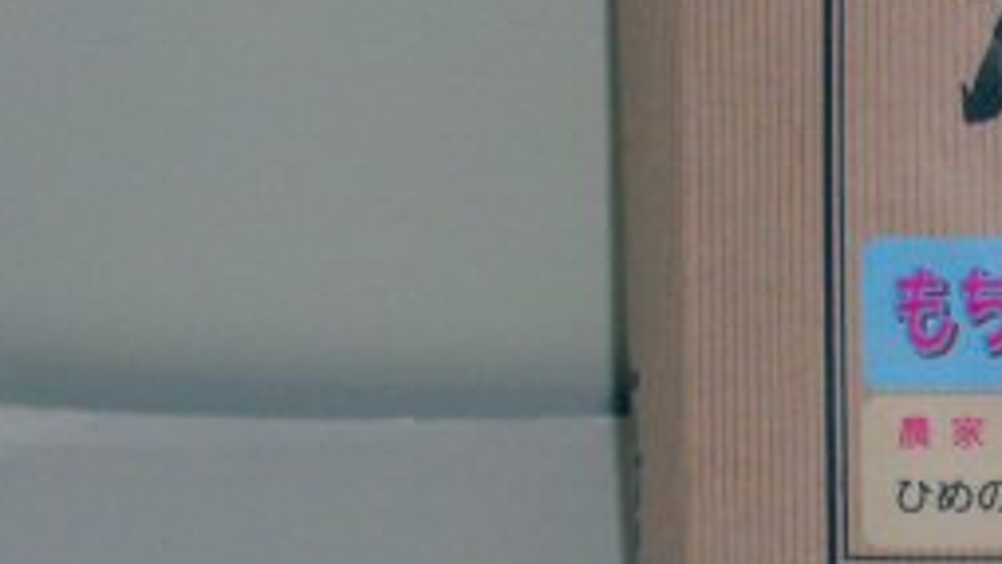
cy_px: 166
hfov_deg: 6.8
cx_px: 1203
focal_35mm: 313
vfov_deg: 3.9
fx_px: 8318
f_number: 5.2
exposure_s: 1/60
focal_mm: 18.6
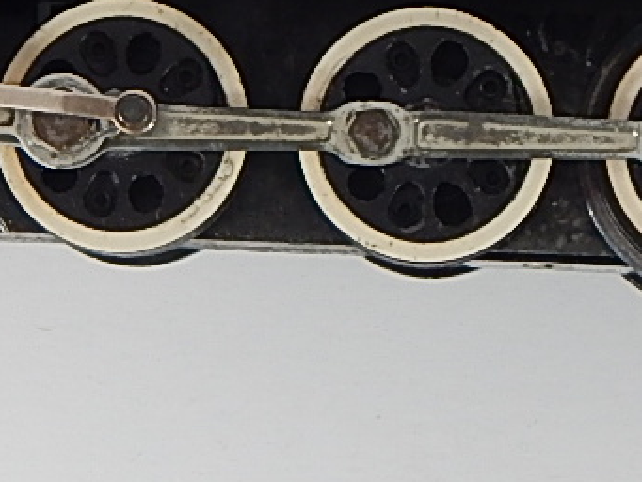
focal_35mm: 225
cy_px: -147
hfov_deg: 8.8
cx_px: 282
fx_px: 4174
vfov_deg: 6.6
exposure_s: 1/30
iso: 125
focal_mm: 8.6
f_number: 3.7
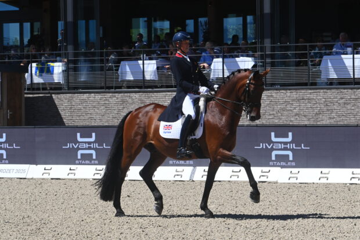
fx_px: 1979
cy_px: 120
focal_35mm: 198
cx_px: 180
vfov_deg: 6.9
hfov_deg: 10.4
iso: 800
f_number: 18
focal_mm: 165
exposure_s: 1/500
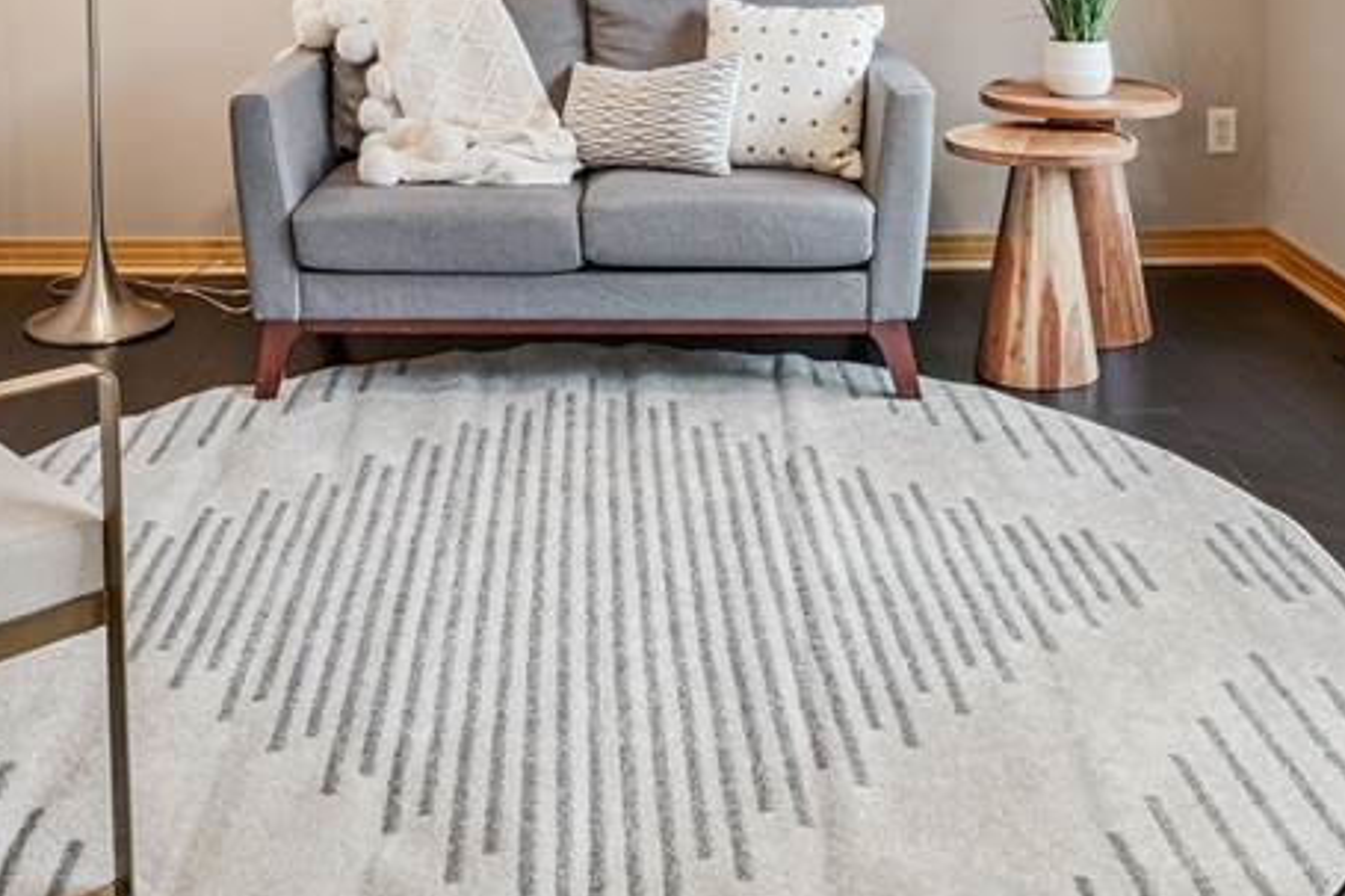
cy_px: -135
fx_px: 1681
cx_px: 600
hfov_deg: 43.6
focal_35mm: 45
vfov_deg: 26.9
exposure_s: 1/13
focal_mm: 16
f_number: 9
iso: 400
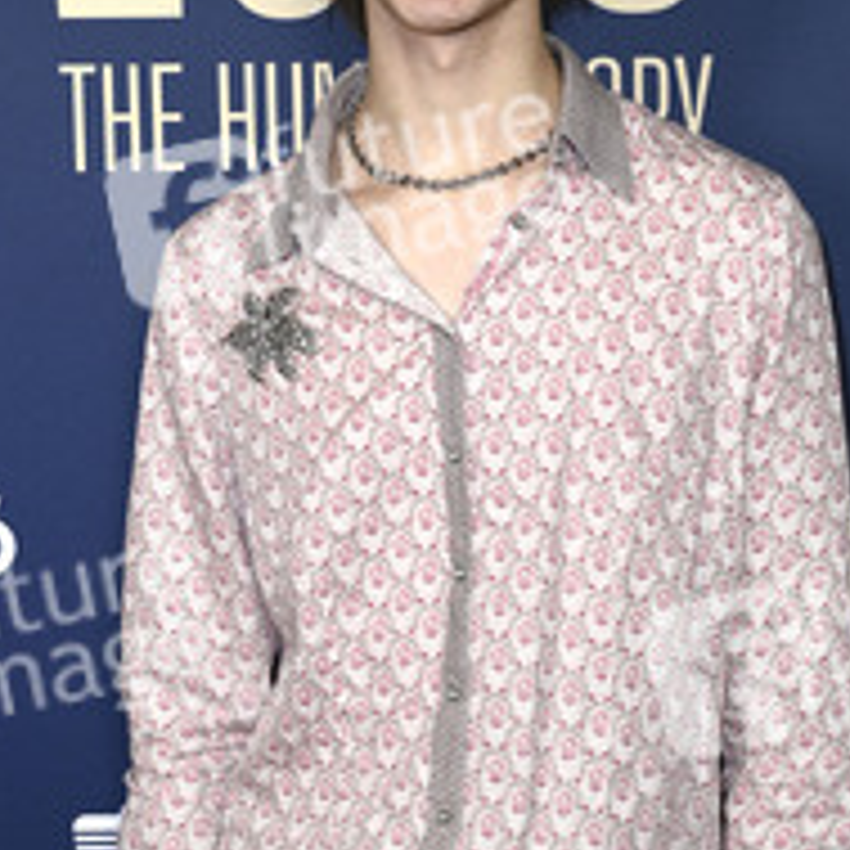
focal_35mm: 104
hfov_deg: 16.7
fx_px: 2889
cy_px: 427
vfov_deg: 16.7
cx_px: 468
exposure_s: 1/250
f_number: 5.6
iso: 500
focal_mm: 58
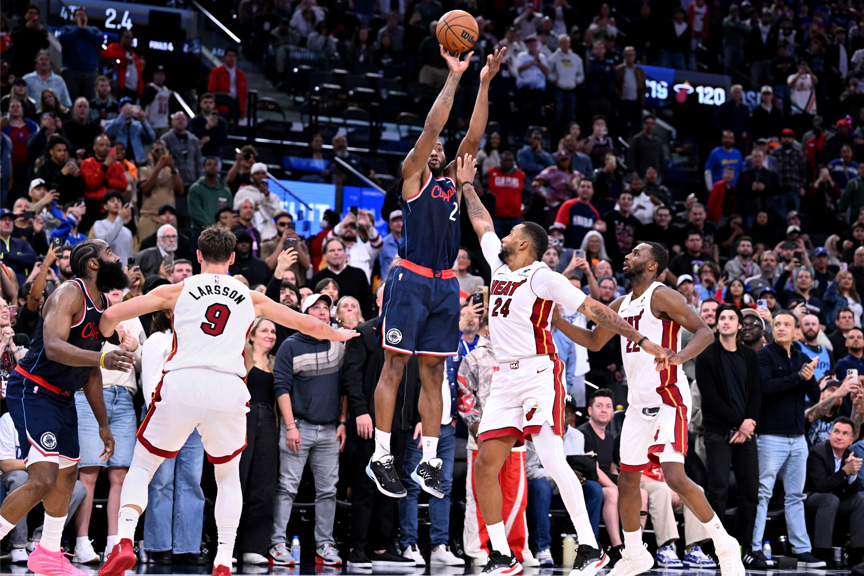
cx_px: 432
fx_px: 2232
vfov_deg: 14.7
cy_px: 288
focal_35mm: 93
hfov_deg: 21.9
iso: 5000
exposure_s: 1/1600
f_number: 3.2
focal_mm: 93
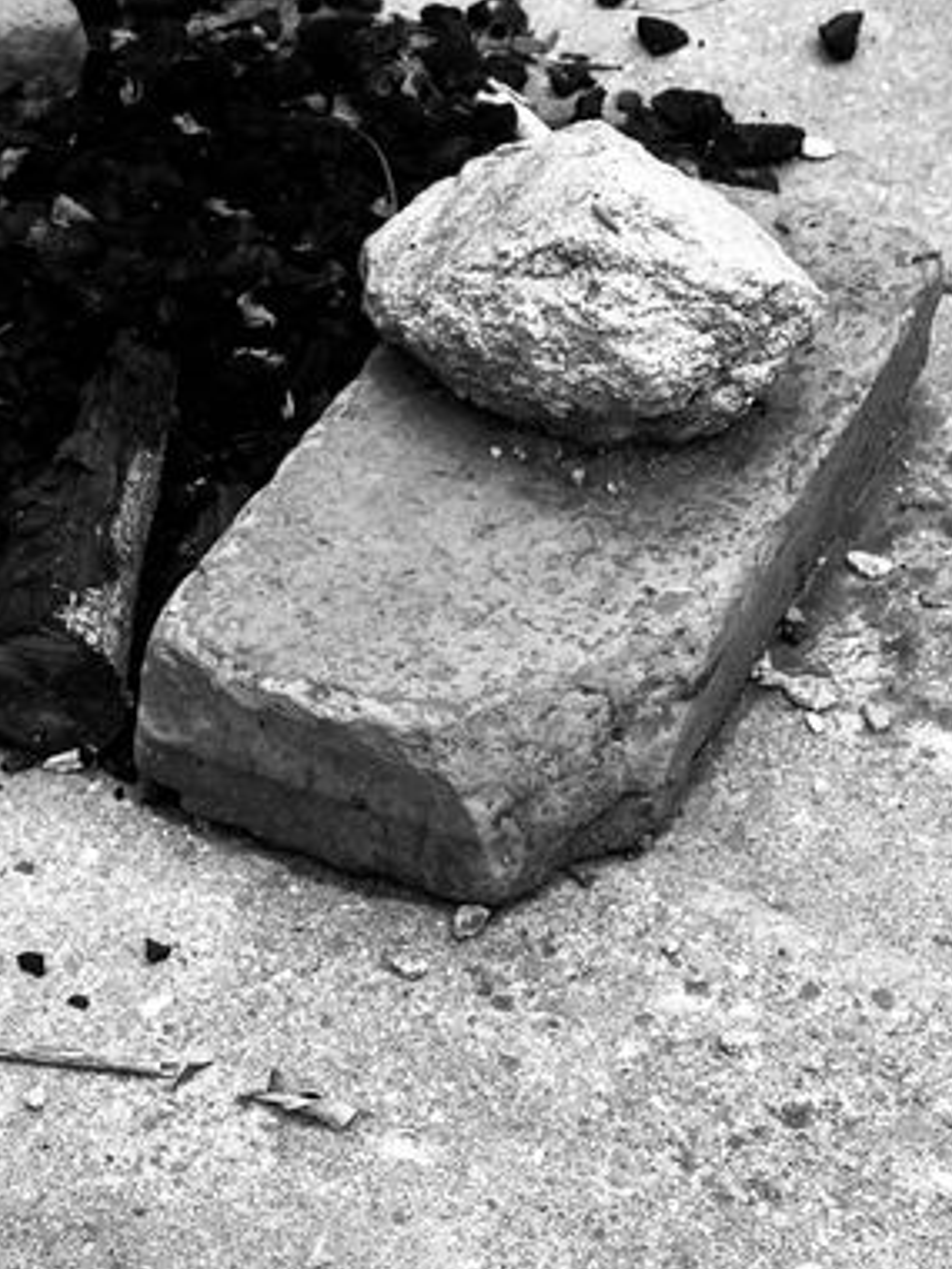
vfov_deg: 26.2
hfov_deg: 19.6
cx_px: 23
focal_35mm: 73
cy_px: 1007
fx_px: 2677
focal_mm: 4.2
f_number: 1.6
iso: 32
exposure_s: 1/640
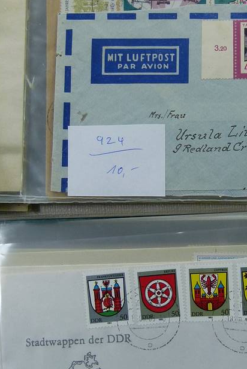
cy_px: 198
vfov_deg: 29.2
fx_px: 709
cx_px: 199
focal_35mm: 69
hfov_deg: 19.5
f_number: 3.6
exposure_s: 1/100
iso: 100
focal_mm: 7.3
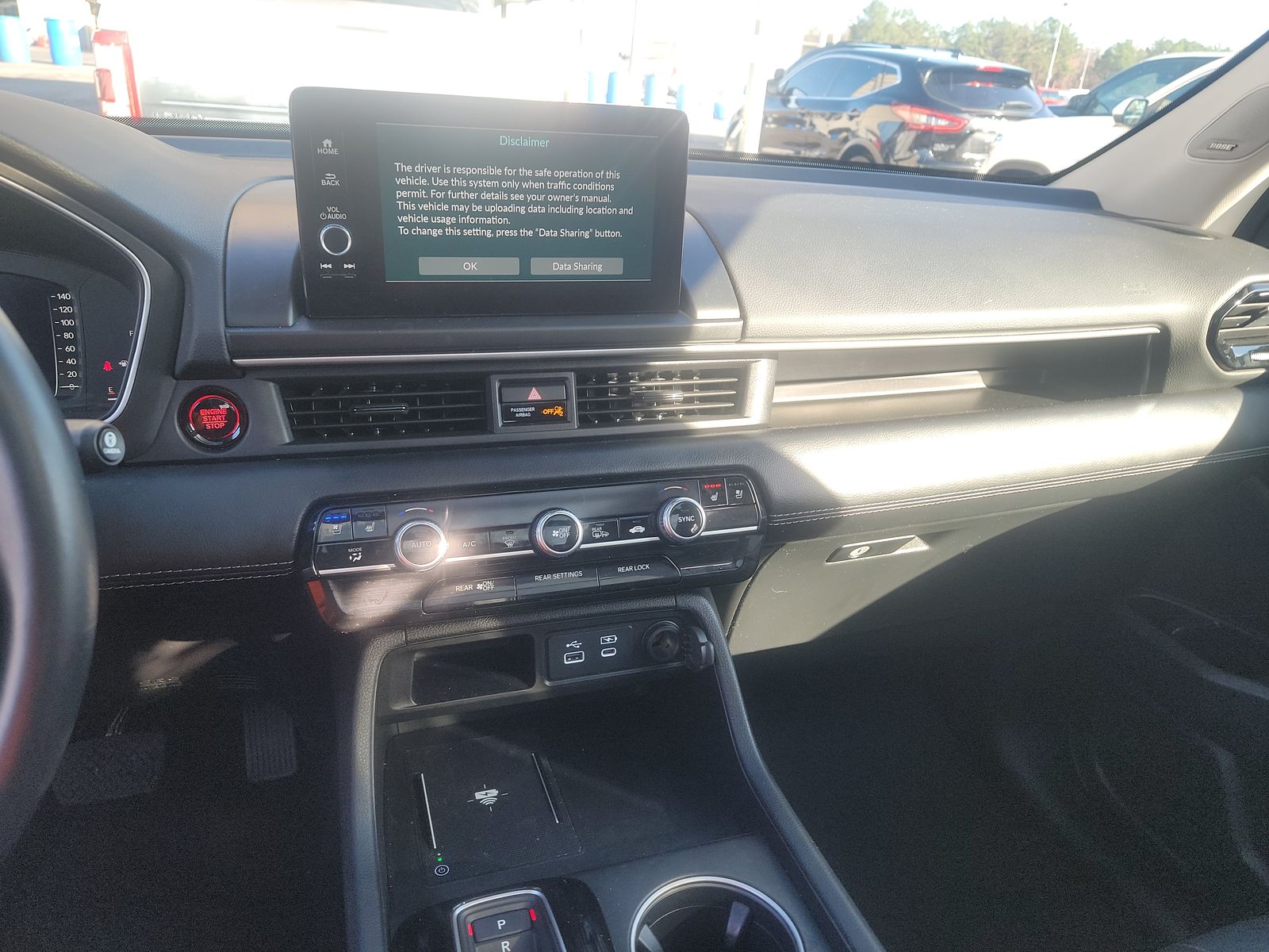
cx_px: 634
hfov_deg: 71.6
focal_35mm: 24
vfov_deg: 56.8
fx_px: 880
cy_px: 476
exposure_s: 1/59
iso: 63
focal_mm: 6.7
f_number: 1.8
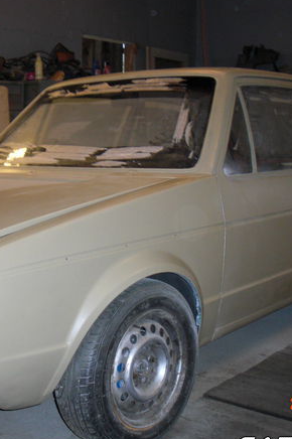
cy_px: 210
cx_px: 89
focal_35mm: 55
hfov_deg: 24.4
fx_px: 670
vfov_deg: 36.3
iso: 200
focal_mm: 6.3
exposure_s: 1/60
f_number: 2.8
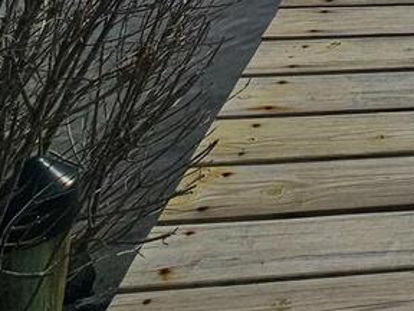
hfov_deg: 21.9
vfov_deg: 15.6
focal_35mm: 65
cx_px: 697
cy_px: -377
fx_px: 777
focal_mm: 2.2
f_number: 2.2
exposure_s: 1/8201
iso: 50
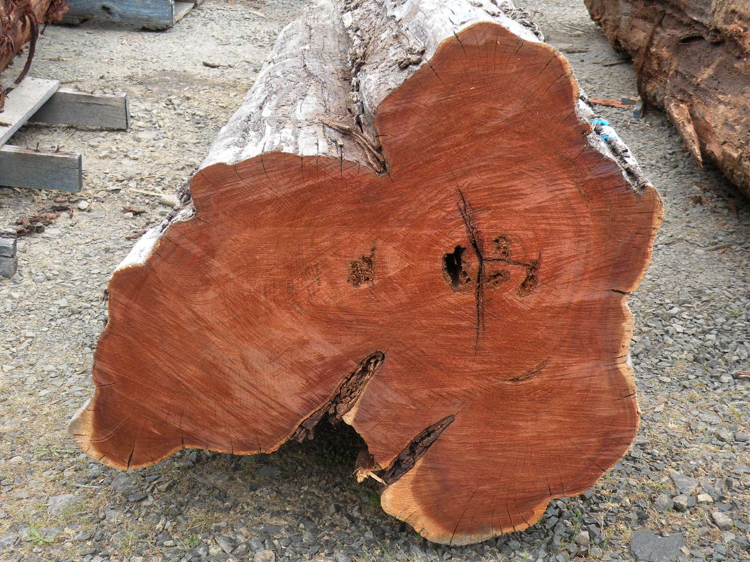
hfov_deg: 34.3
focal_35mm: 56
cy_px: 281
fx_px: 1213
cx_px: 375
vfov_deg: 26.1
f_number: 4
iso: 64
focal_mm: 9.8
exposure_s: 1/120
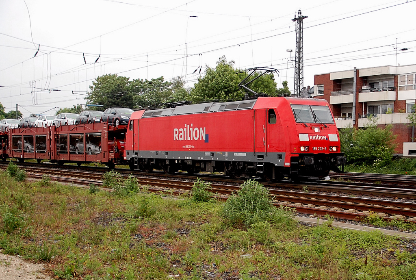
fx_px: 556
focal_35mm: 48
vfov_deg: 28.2
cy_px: 140
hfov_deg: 41.0
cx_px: 208
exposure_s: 1/400
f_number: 4.2
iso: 800
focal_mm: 32
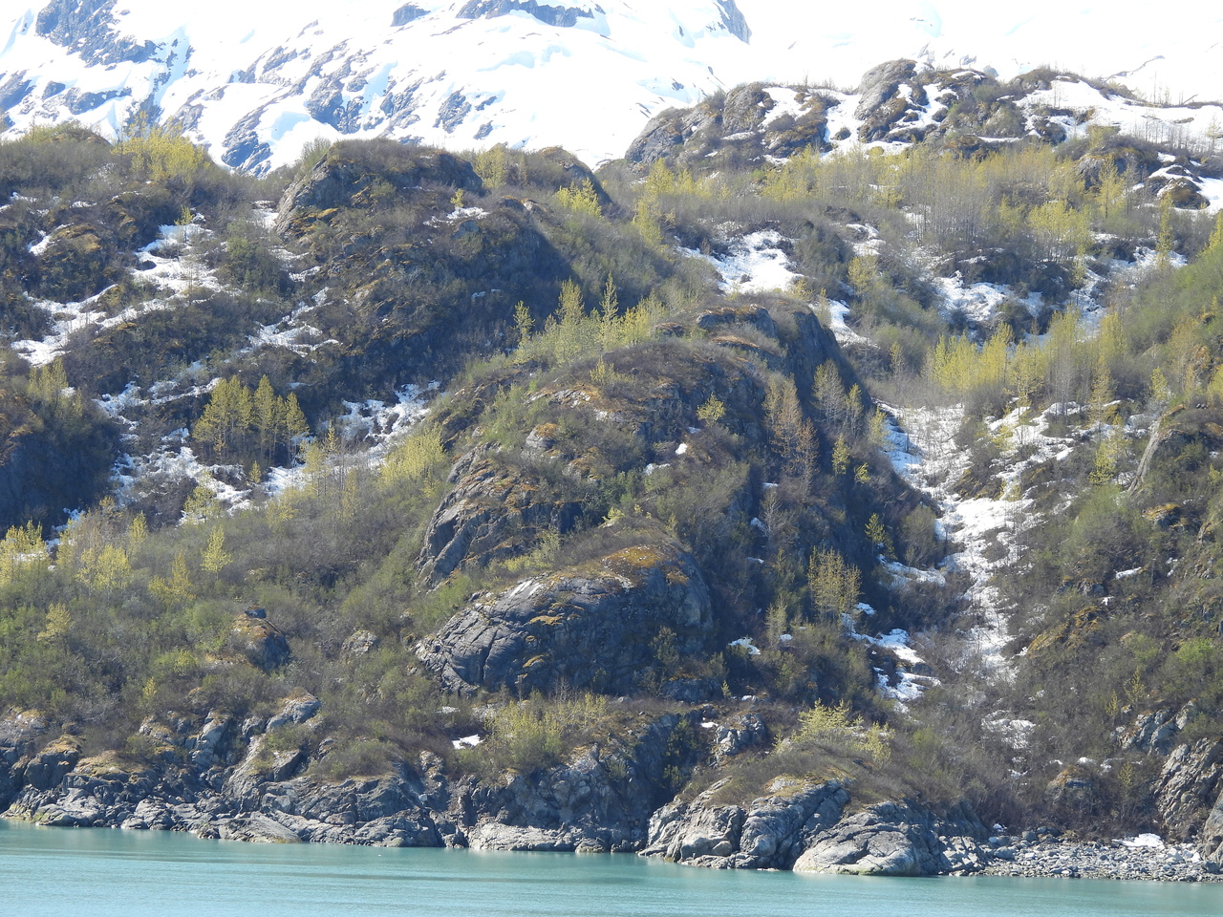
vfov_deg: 8.0
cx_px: 612
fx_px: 6536
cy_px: 458
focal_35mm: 185
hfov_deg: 10.7
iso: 100
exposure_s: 1/400
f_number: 4.5
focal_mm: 33
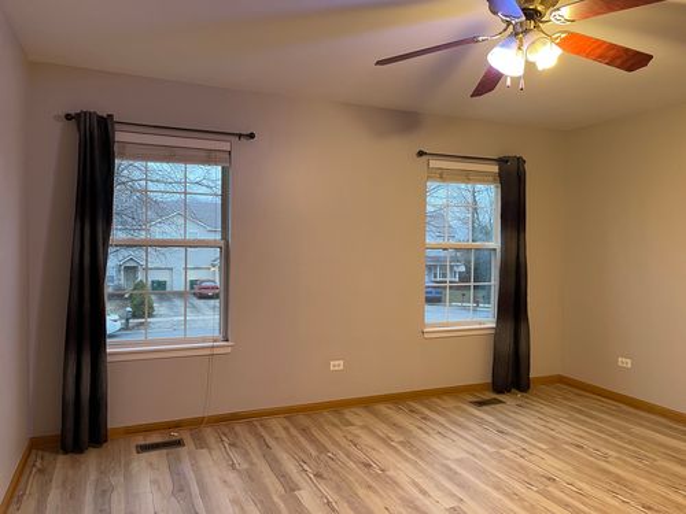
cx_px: 343
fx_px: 495
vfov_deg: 54.9
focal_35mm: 25
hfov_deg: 69.4
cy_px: 257
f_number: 1.6
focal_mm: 5.1
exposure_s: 1/60
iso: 200
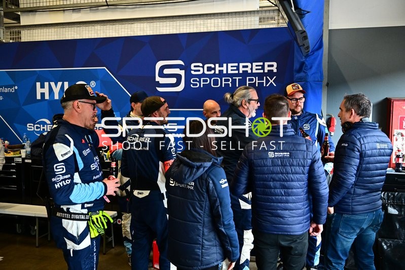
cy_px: 135
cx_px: 202
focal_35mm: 34
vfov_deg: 39.4
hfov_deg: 56.5
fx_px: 377
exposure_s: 1/640
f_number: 2.8
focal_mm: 33.5
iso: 4500
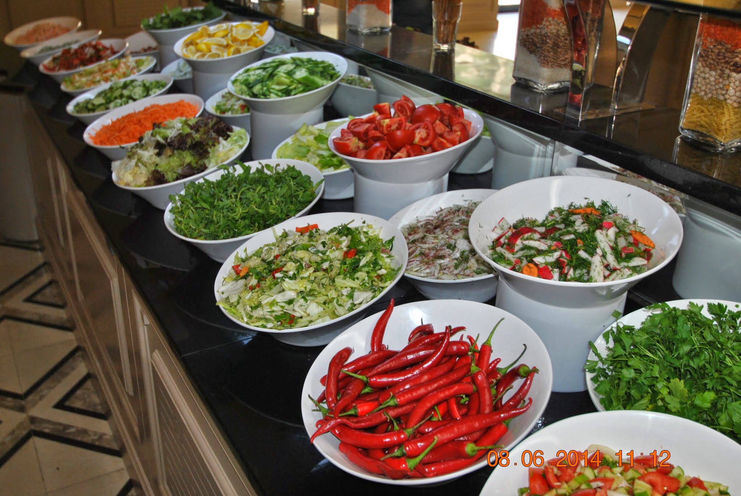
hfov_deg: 53.1
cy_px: 248
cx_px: 370
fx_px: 742
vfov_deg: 37.0
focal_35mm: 36
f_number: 4.5
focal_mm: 24
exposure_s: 1/60
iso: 200
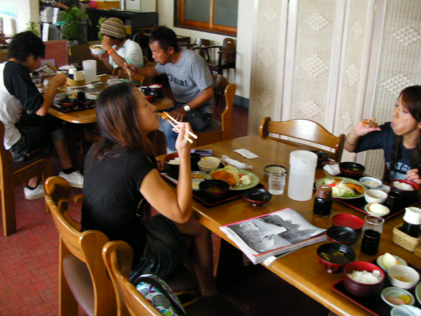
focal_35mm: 38
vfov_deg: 37.7
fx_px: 462
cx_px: 210
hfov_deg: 49.0
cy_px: 158
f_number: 3.5
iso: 157
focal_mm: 6.3
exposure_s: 1/30
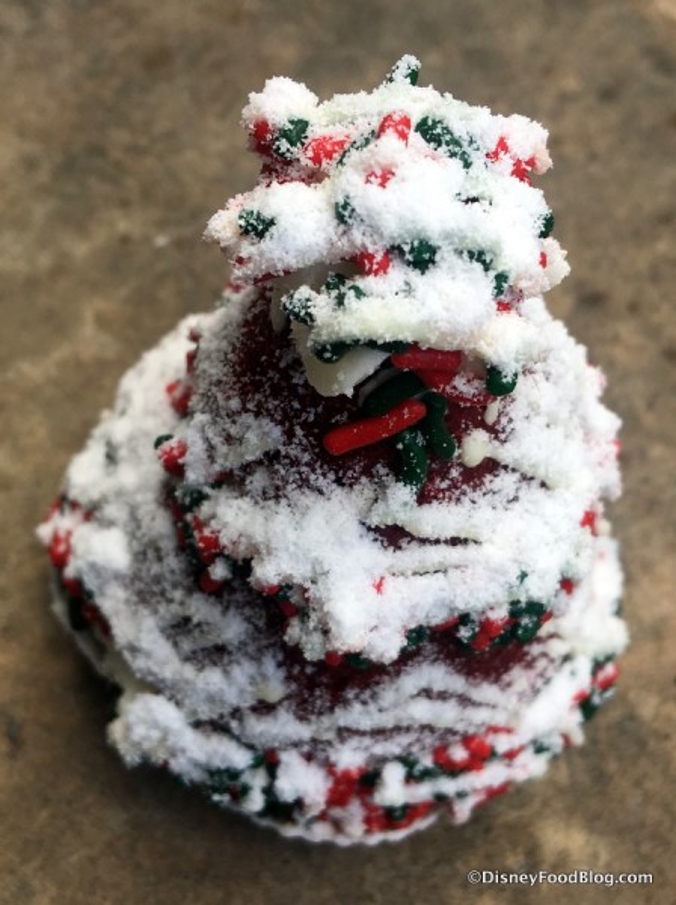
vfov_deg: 61.7
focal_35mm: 29
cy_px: 452
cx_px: 338
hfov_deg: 48.1
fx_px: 757
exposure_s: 1/204
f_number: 2.2
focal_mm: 4.15
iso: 25
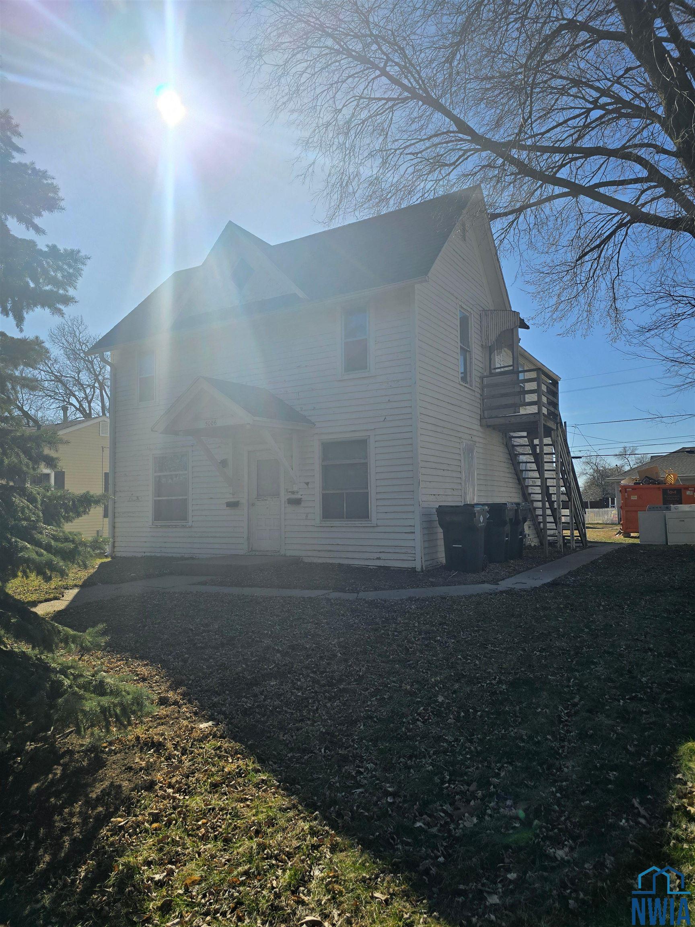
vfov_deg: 73.9
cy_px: 464
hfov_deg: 58.9
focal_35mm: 23
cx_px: 348
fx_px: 616
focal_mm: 6.3
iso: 12
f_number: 1.7
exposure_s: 1/2797
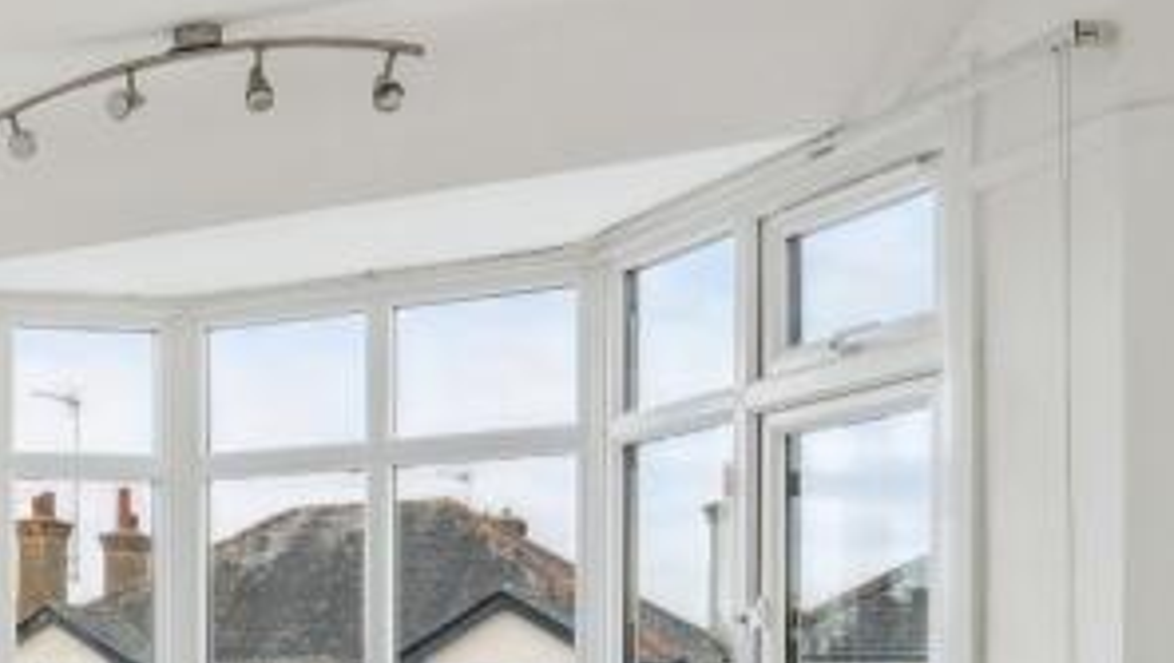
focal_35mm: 58
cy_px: 711
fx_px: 1807
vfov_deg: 19.9
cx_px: -198
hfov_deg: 31.0
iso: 640
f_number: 5.6
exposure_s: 1/160
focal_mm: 16
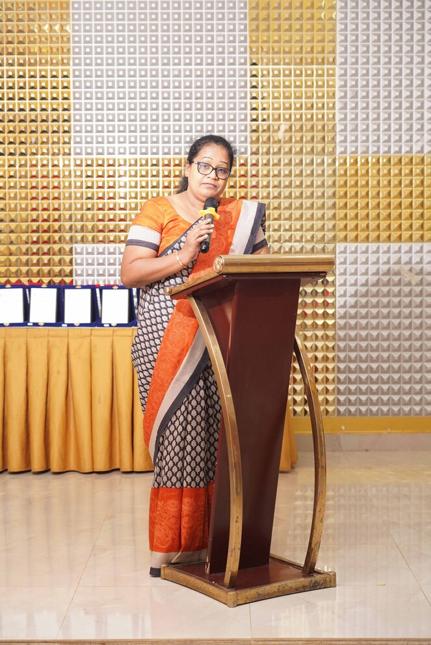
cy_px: 322
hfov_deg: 19.5
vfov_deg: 28.8
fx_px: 1257
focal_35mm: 70
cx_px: 216
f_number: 4
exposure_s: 1/250
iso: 500
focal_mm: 70
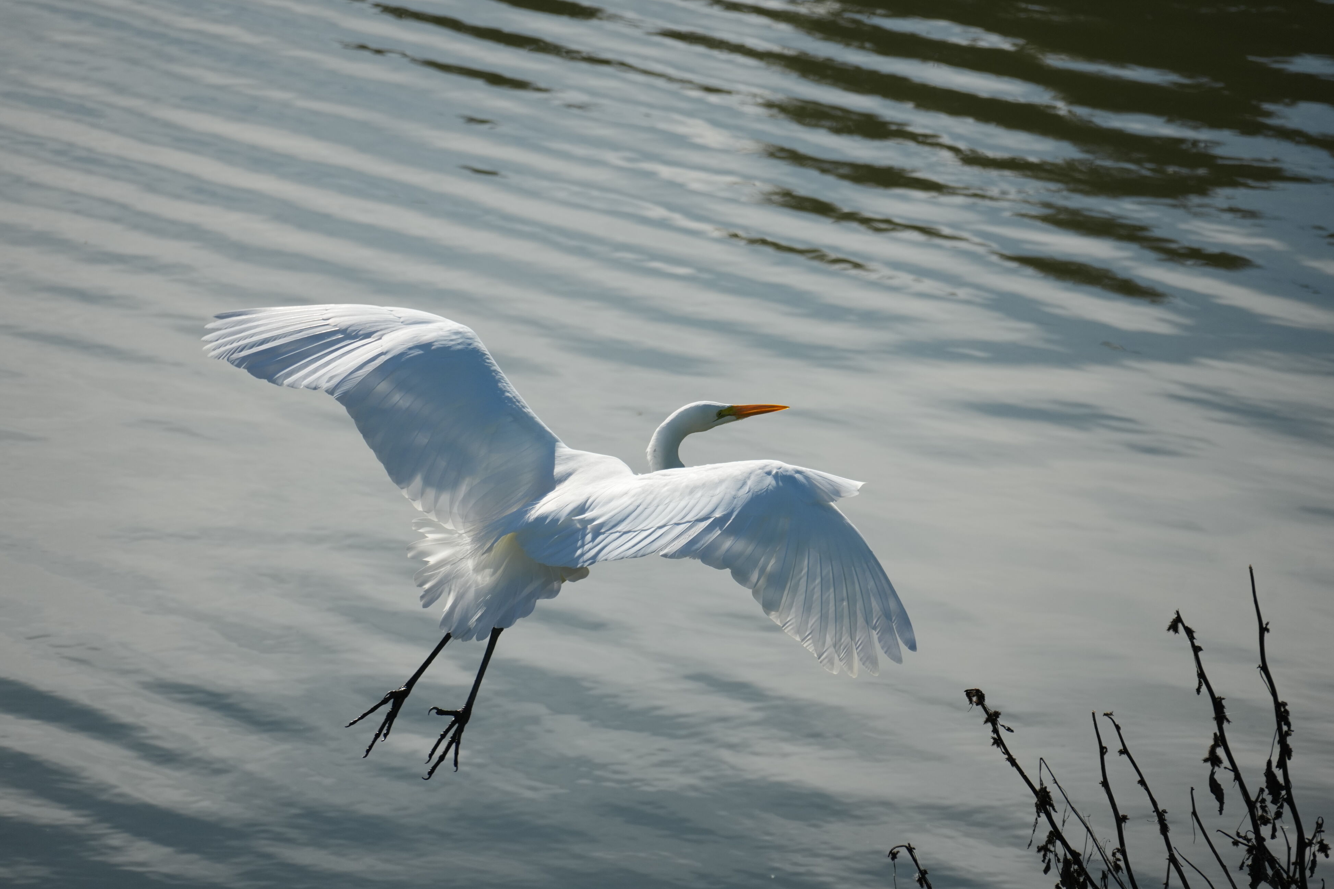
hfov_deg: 6.8
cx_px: 653
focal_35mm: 303
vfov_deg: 4.5
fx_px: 11227
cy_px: 438
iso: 500
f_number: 7.1
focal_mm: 273
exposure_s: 1/2000
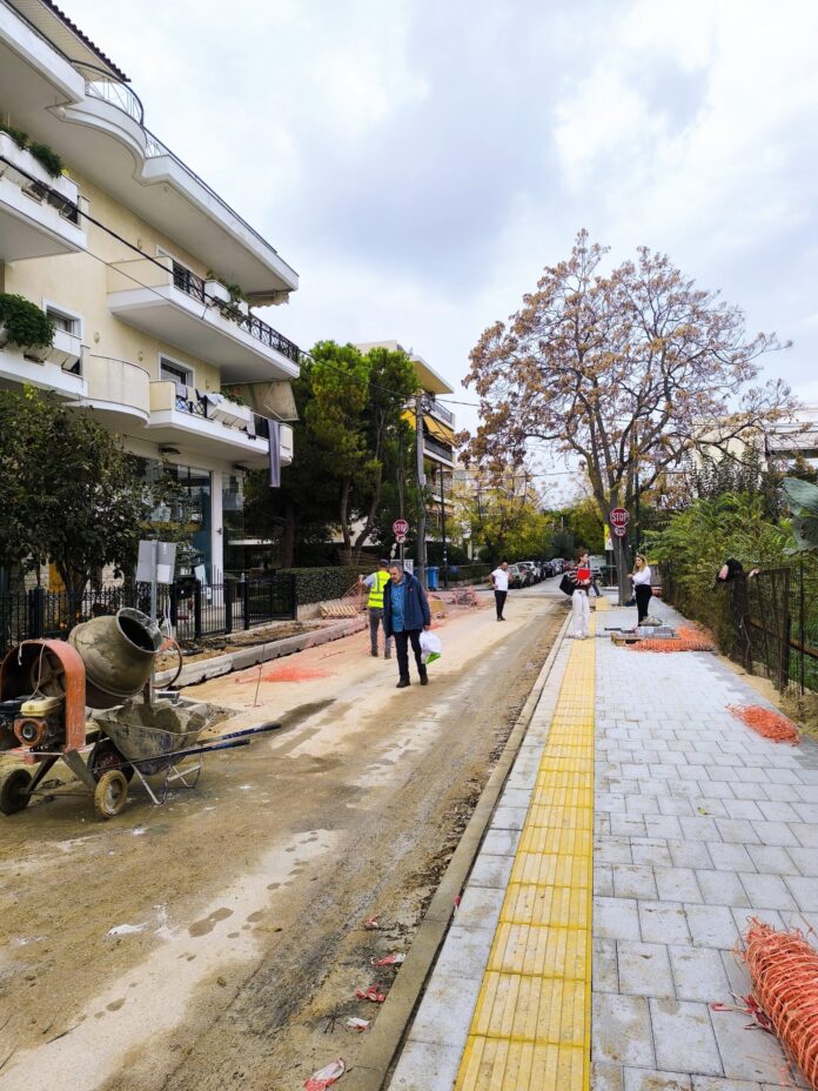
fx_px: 725
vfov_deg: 73.9
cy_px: 546
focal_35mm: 23
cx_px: 409
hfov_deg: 58.9
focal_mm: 6.14
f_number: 1.65
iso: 50
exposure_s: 1/445
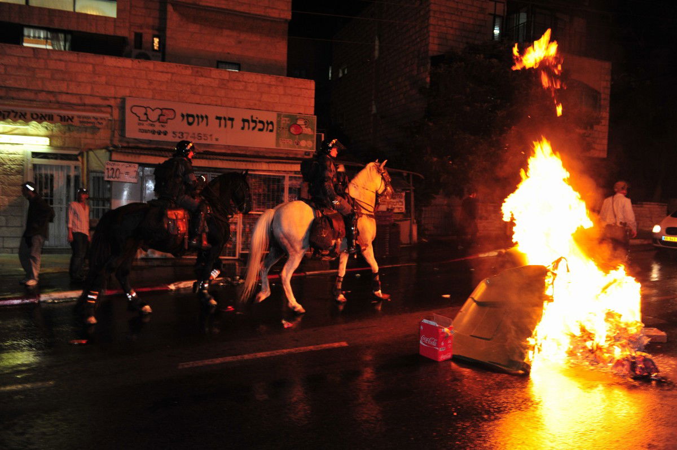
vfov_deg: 46.3
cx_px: 338
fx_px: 526
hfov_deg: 65.5
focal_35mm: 28
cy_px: 225
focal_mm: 28
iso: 1600
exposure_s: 1/80
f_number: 4
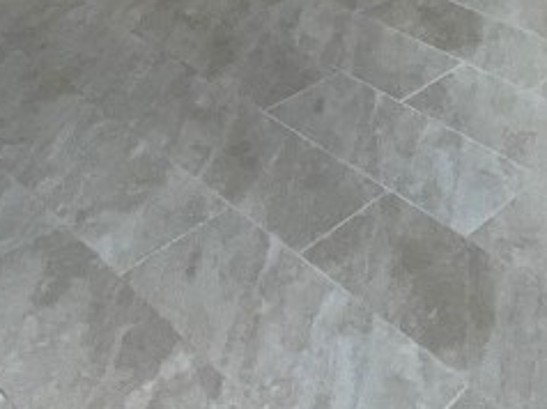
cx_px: 244
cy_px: -319
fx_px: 884
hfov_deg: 34.3
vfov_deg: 19.6
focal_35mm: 56
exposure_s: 1/121
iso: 64
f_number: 1.8
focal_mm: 1.57
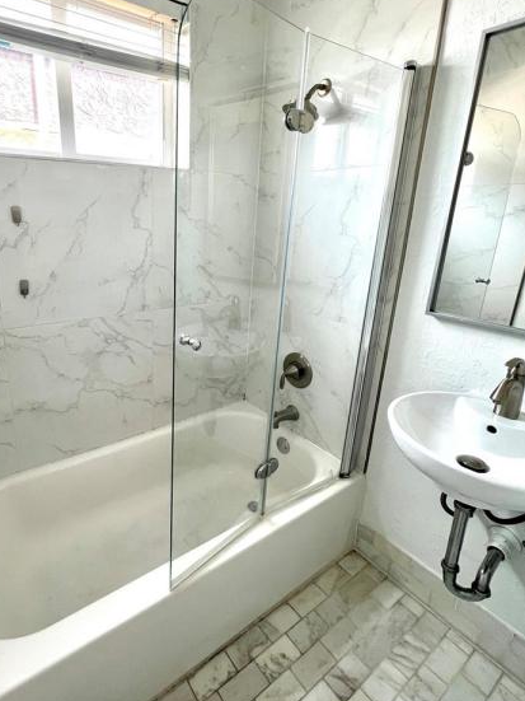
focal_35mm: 17
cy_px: 317
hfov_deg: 73.0
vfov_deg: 90.8
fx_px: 344
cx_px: 186
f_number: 1.8
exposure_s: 1/99
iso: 100
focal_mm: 1.57
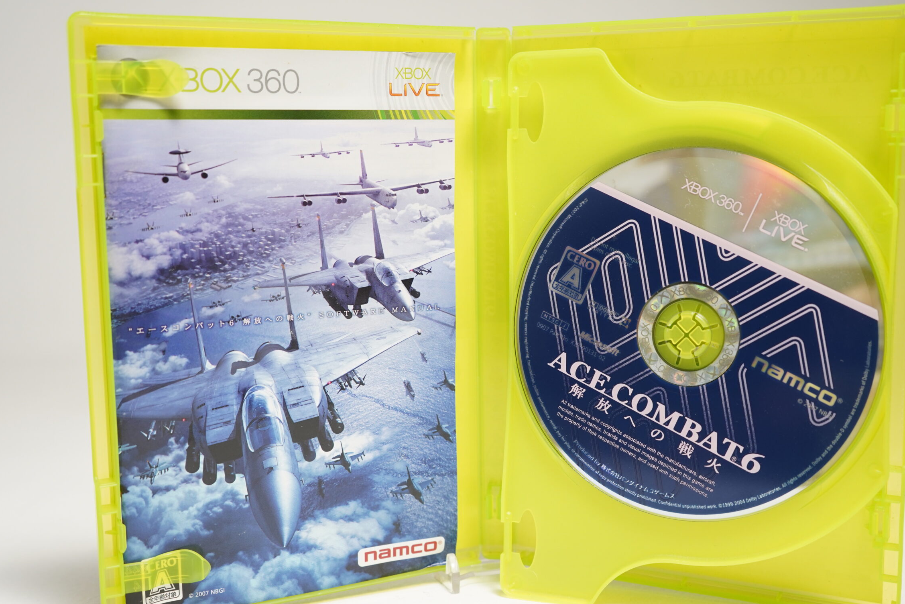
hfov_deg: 46.4
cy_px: 310
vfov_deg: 31.9
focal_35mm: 42
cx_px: 490
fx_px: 1056
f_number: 5.6
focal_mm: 37
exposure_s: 1/40
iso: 1000
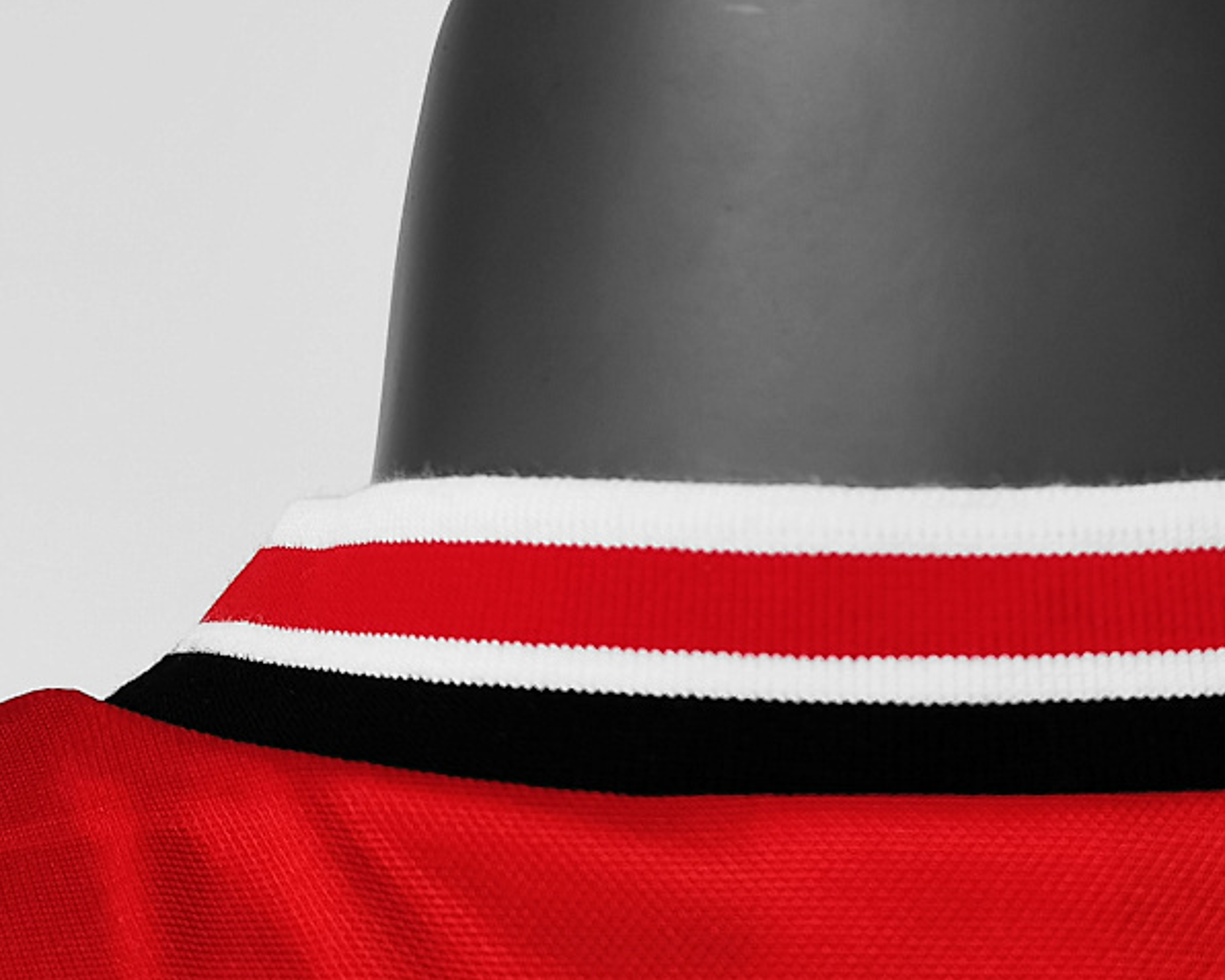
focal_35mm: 76
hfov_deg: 24.8
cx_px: 929
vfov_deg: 20.2
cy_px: 442
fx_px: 2756
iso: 100
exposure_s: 1/60
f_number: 1.8
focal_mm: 5.58
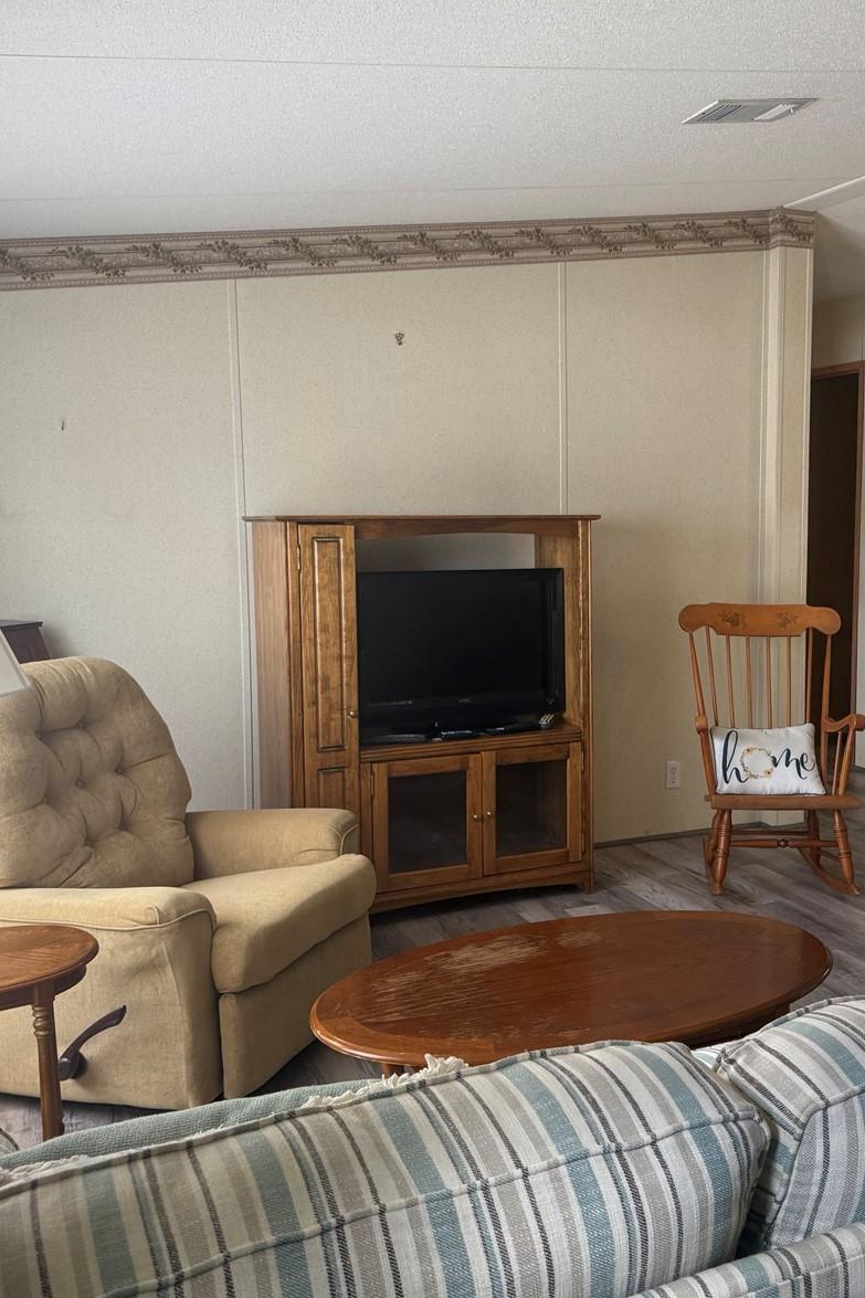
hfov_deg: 38.3
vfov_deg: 55.8
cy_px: 647
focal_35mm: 34
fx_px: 1226
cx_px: 591
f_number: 1.78
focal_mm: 6.76
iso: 200
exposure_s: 1/121
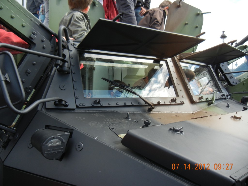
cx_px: 124
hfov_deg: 60.0
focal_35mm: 30
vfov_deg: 46.8
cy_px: 93
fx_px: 215
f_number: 3.5
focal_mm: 5.4
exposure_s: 1/423
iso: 160
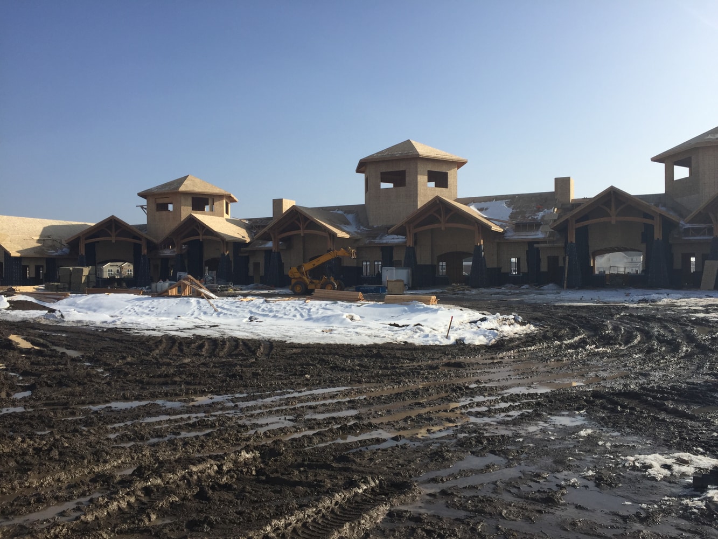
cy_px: 270
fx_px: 602
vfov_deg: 48.2
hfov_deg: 61.7
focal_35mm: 29
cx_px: 359
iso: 32
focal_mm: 4.15
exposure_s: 1/2825
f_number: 2.2
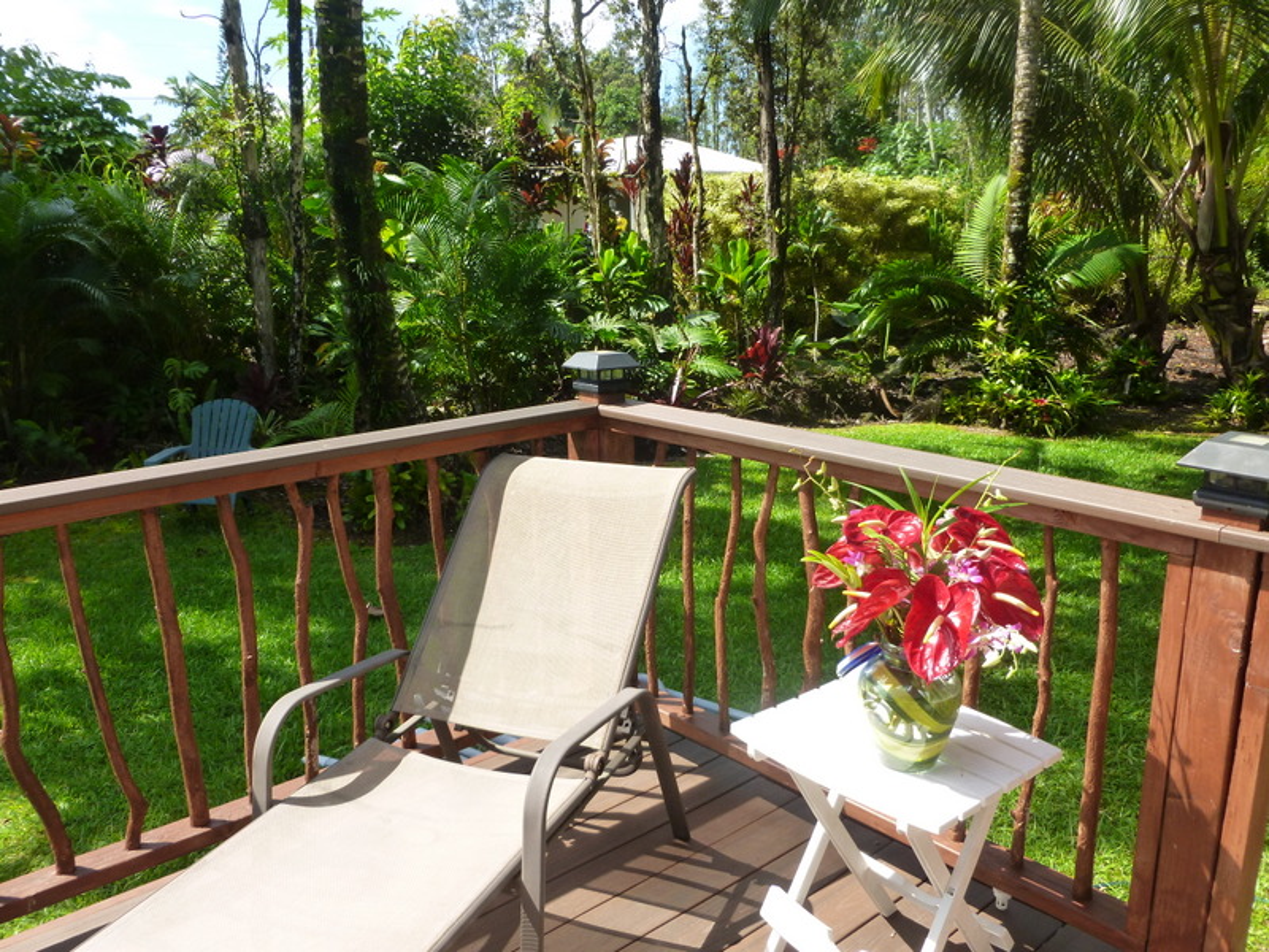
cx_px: 634
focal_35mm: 28
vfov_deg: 49.7
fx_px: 1026
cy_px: 476
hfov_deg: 63.4
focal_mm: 5
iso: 160
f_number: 3.3
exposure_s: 1/400
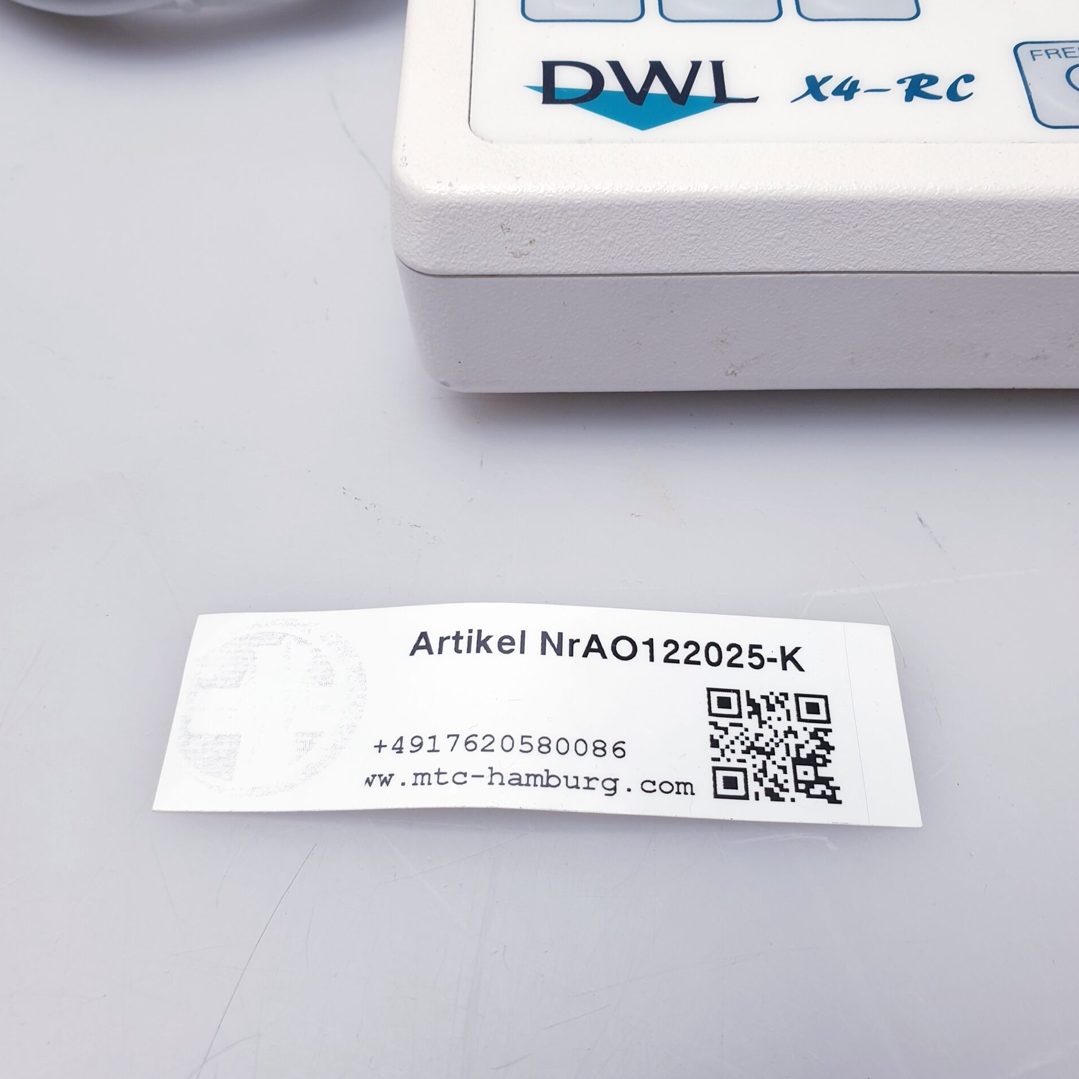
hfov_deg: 52.5
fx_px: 1093
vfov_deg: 52.5
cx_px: 544
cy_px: 513
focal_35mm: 31
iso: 50
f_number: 2.4
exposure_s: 1/50
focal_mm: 4.3
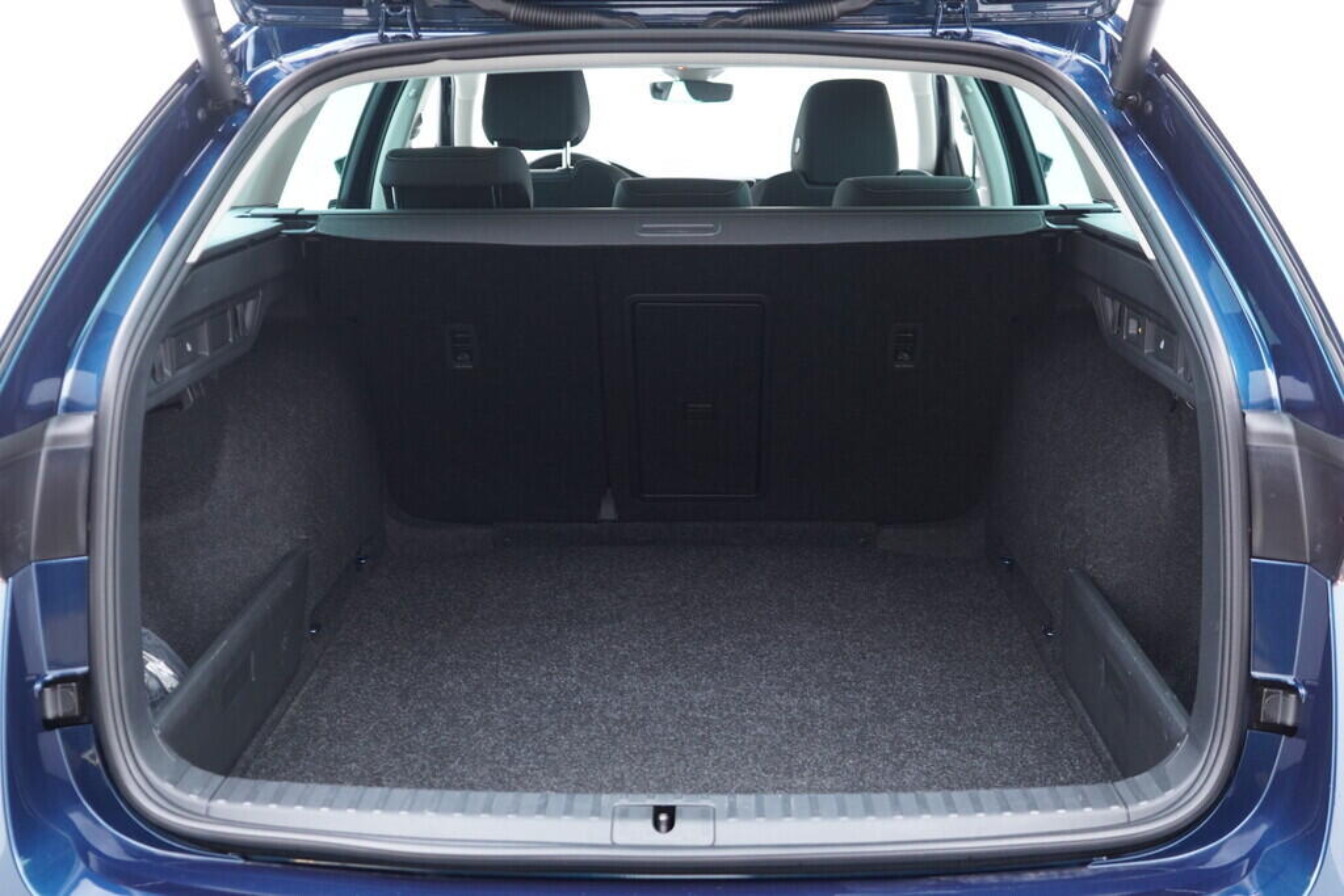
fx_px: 1344
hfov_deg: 53.1
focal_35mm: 36
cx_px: 672
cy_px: 448
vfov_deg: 36.9
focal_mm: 24
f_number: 2.8
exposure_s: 1/40
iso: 640
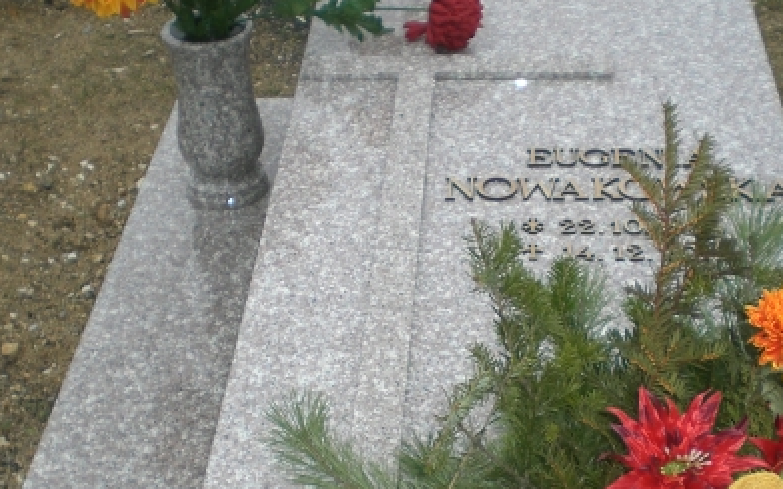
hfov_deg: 31.1
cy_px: 395
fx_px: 1408
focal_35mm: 66
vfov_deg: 19.5
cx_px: 411
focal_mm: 6.3
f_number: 3.1
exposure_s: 1/80
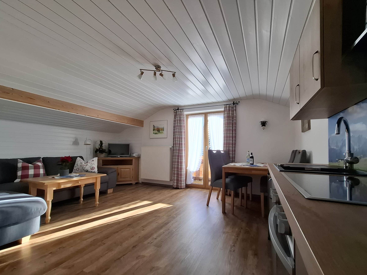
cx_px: 191
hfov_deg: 102.0
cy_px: 145
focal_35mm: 14
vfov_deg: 85.6
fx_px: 148
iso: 40
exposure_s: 1/100
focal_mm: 1.74
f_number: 2.2
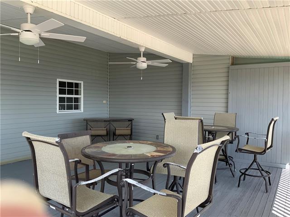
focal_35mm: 29
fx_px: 243
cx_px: 145
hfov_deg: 61.7
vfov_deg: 48.2
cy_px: 108
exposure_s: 1/264
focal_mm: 3
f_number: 1.8
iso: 16
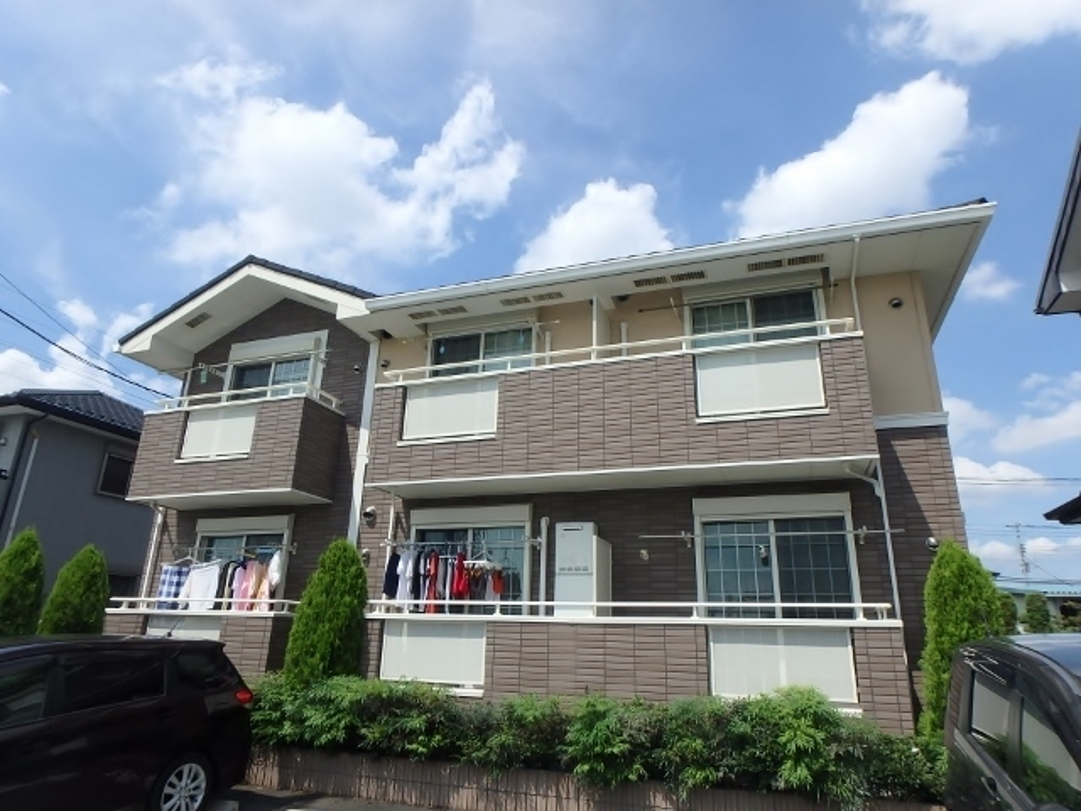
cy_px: 406
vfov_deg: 63.4
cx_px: 540
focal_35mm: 21
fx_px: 656
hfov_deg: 79.0
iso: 125
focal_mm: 3.7
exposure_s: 1/500
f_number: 6
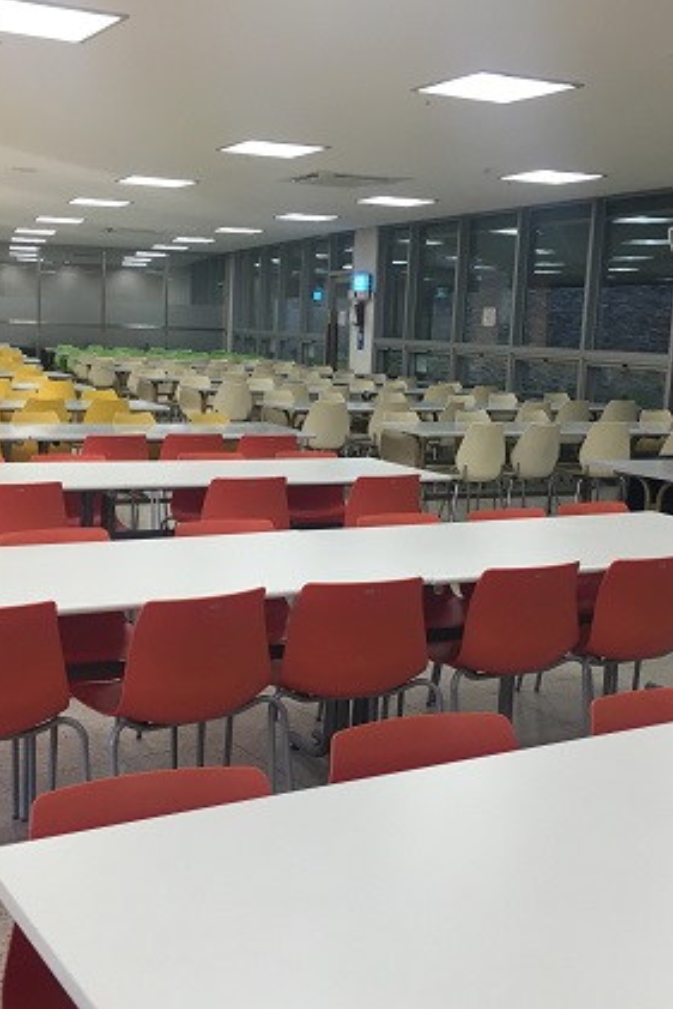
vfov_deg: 45.4
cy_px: 532
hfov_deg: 31.2
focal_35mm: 43
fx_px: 1205
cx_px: 280
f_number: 2.2
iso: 25
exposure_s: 1/40
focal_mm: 4.15
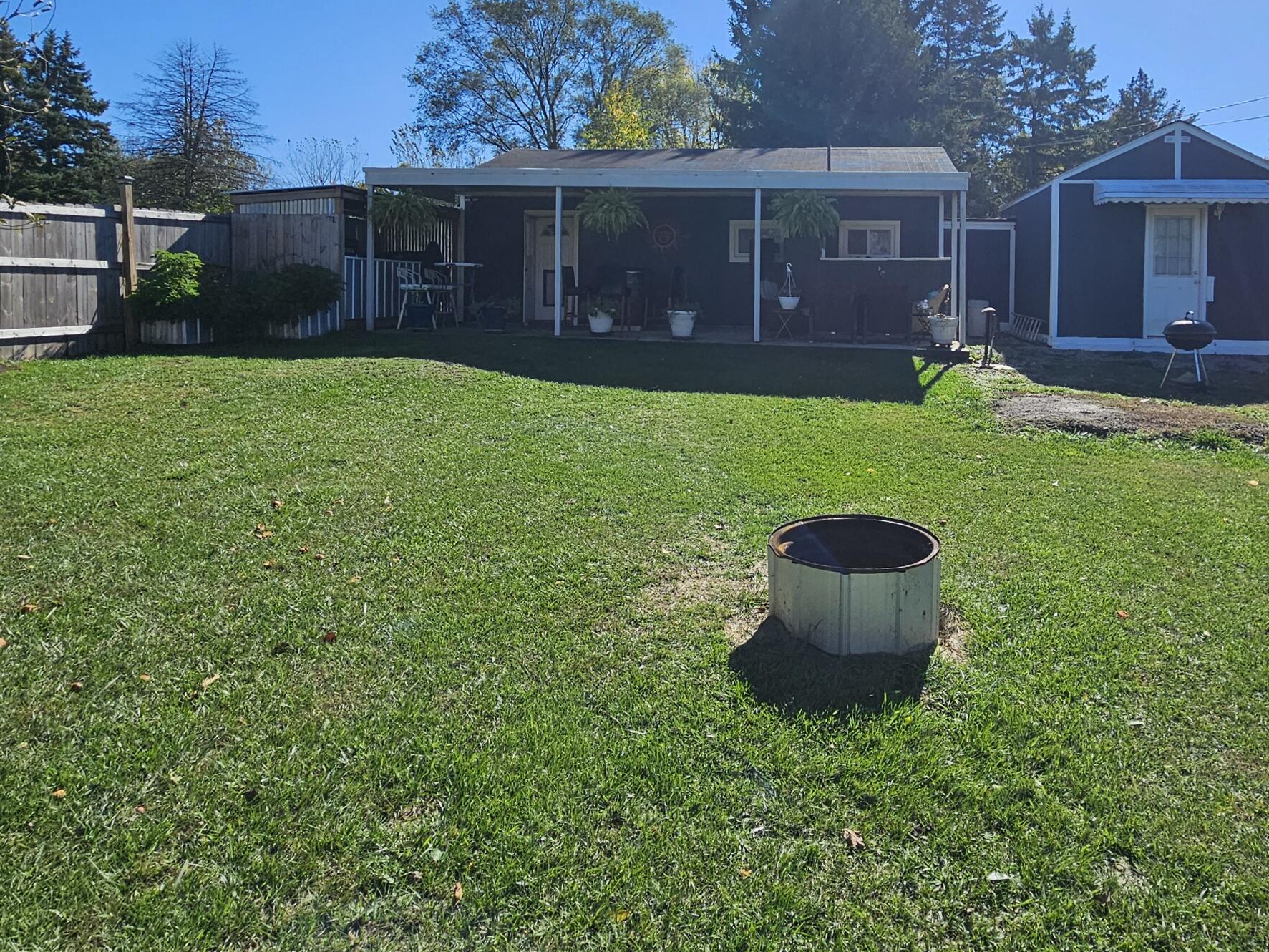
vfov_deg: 59.1
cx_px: 777
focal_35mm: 22
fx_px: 807
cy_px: 286
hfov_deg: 75.3
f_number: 2.2
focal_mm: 2.2
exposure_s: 1/2835
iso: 50
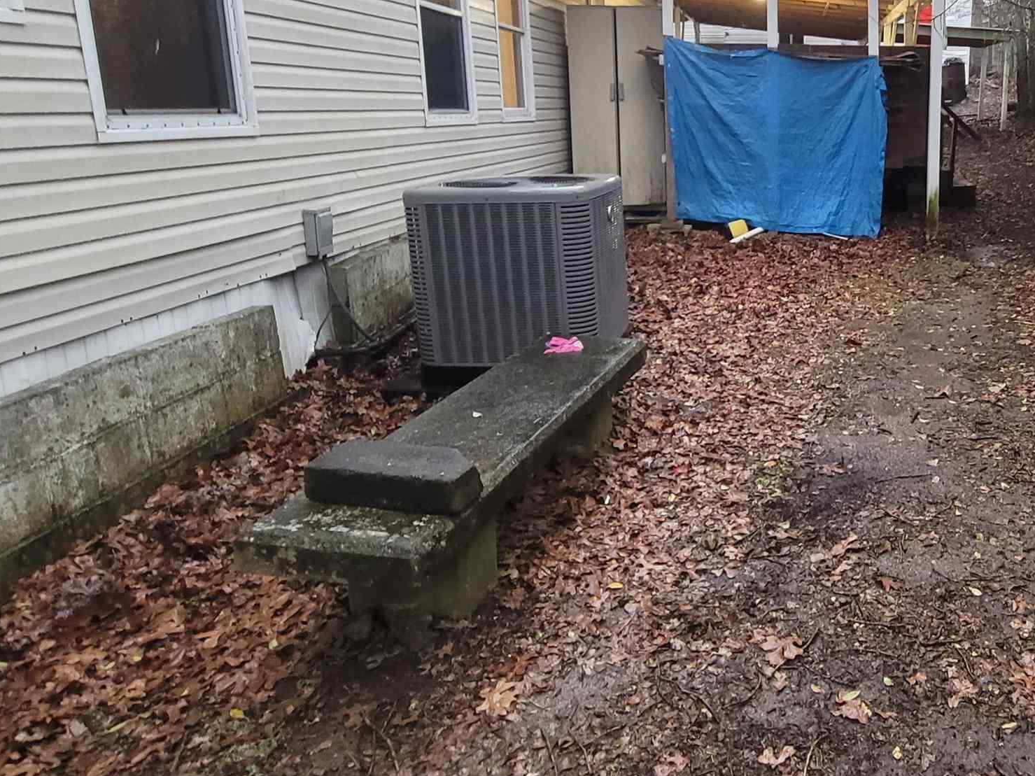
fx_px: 807
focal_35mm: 27
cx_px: 802
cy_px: 290
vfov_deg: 50.8
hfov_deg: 60.9
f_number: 2.2
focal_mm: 2.2
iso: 640
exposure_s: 1/24
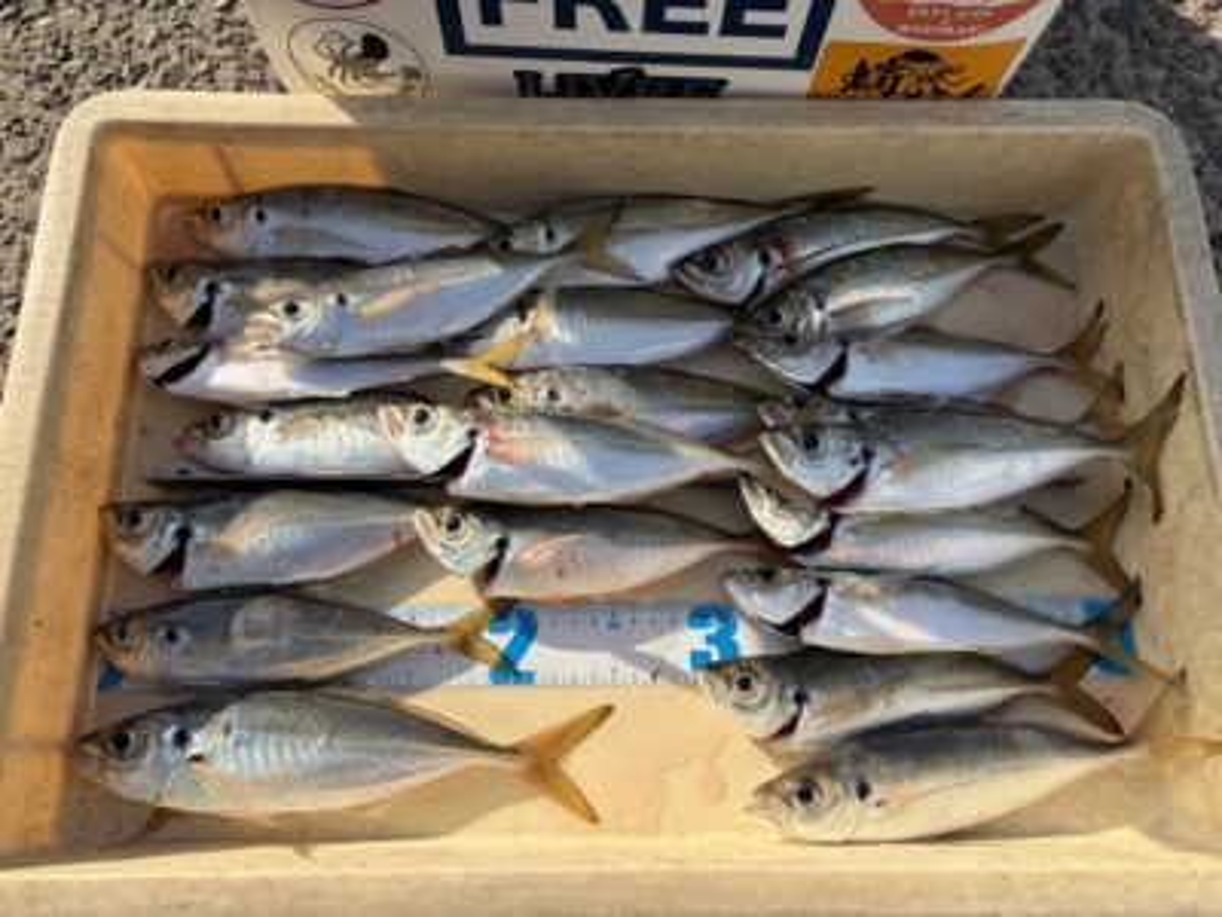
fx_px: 918
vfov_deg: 53.1
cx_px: 611
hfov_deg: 67.3
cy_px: 458
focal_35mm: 26
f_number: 1.6
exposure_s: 1/2364
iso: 50
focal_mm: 5.96
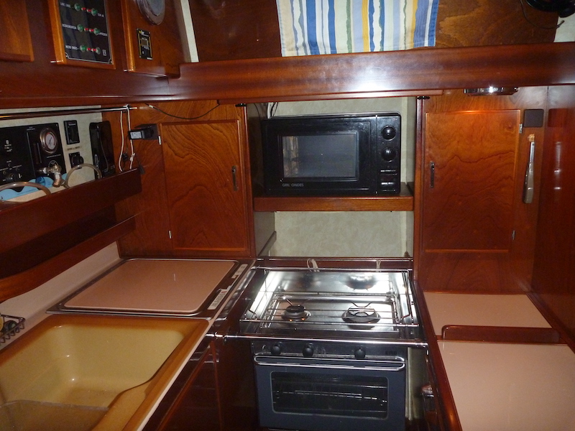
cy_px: 216
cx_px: 288
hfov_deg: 63.4
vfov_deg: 49.7
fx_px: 465
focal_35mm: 28
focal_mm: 4.9
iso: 400
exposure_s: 1/30
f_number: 3.3
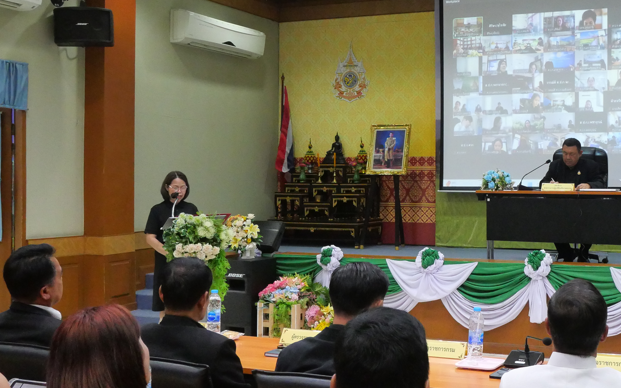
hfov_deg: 39.9
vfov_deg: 26.3
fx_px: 829
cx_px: 465
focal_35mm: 49
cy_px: 165
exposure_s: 1/60
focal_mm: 14
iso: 3200
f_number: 6.3
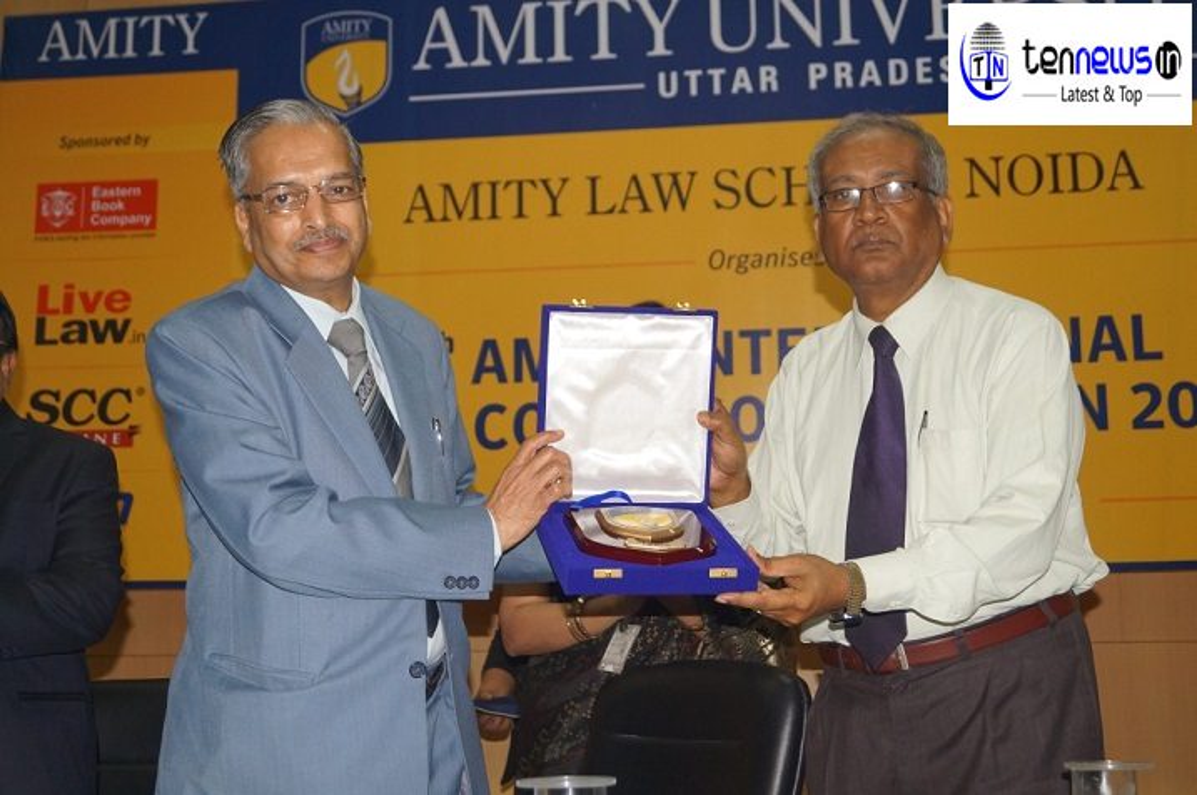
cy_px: 398
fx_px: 1727
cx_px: 598
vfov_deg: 25.9
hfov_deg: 38.2
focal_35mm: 52
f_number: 4.5
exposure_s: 1/100
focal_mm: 35
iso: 800
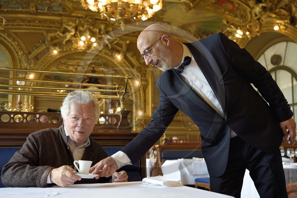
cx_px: 148
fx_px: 313
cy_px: 99
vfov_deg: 35.0
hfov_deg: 50.7
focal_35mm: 38
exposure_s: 1/160
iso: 1600
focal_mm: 38
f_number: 4
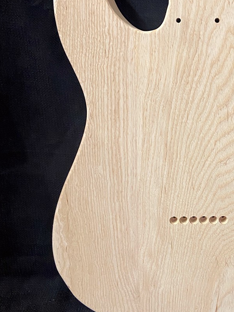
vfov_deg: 41.2
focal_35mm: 46
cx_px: 203
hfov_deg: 30.3
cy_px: 135
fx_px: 415
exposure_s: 1/60
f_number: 1.8
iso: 400
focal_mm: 4.25
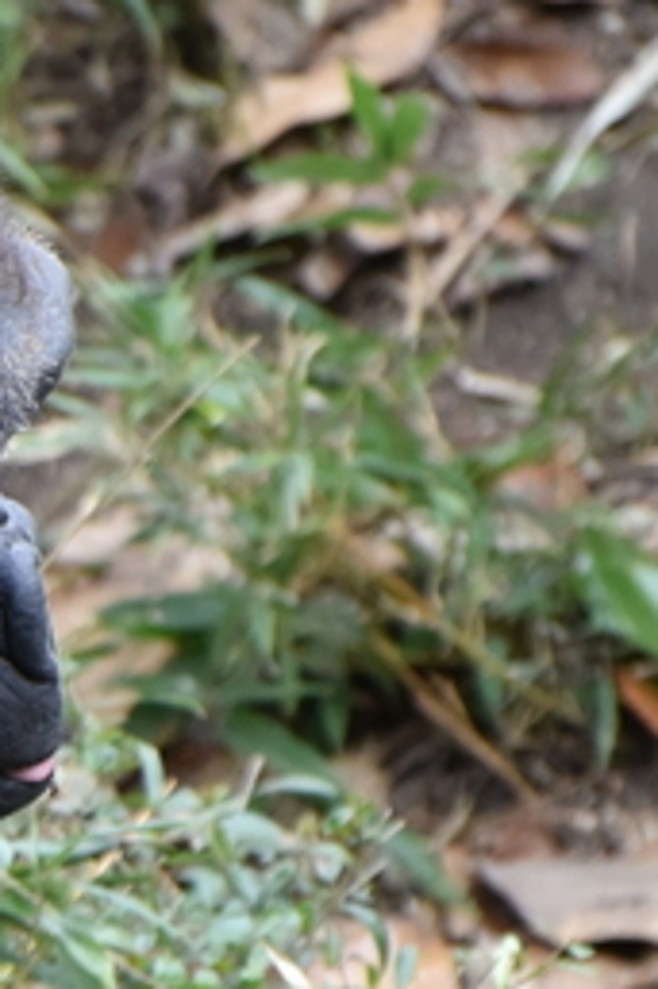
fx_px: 26683
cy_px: 1266
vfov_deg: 2.1
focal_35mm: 972
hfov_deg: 1.4
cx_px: -873
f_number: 5.3
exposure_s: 1/400
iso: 1600
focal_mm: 195
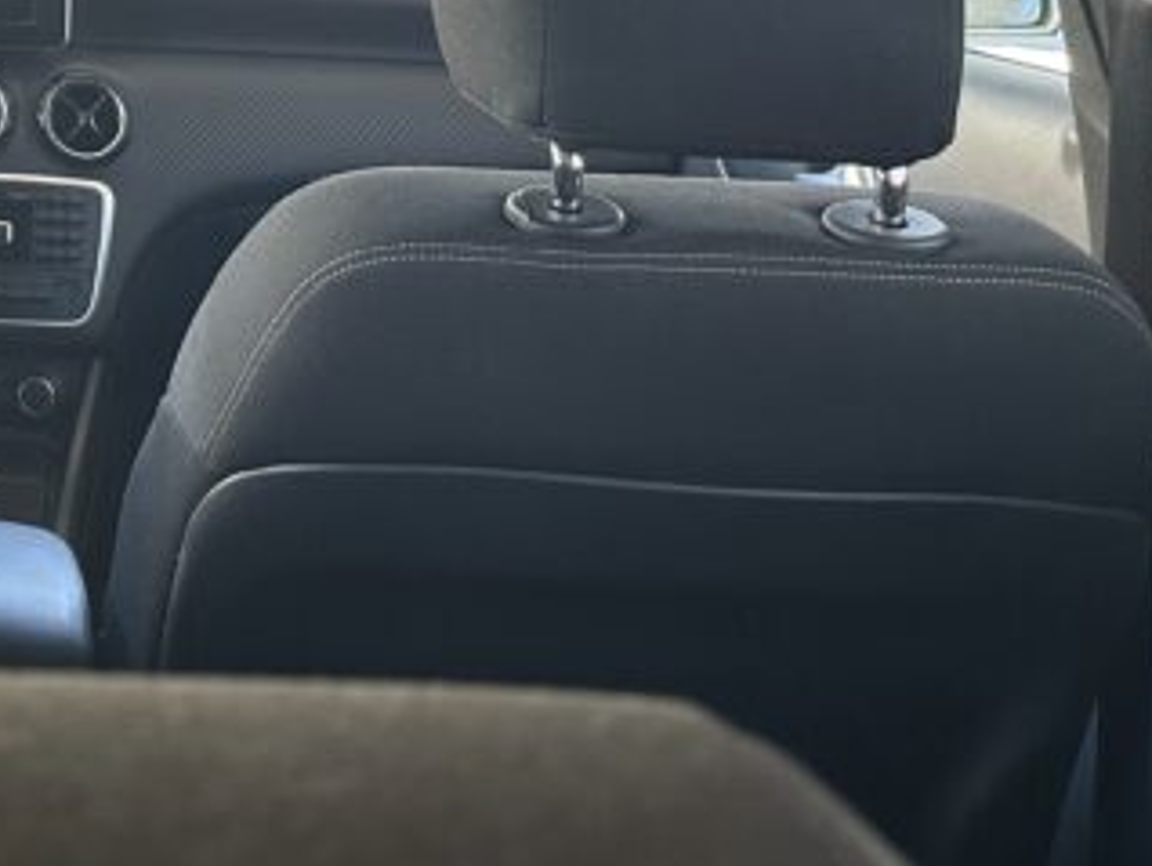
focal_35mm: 60
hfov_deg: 28.8
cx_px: -145
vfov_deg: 22.4
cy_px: -194
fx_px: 1998
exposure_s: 1/121
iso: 200
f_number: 1.78
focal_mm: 6.86
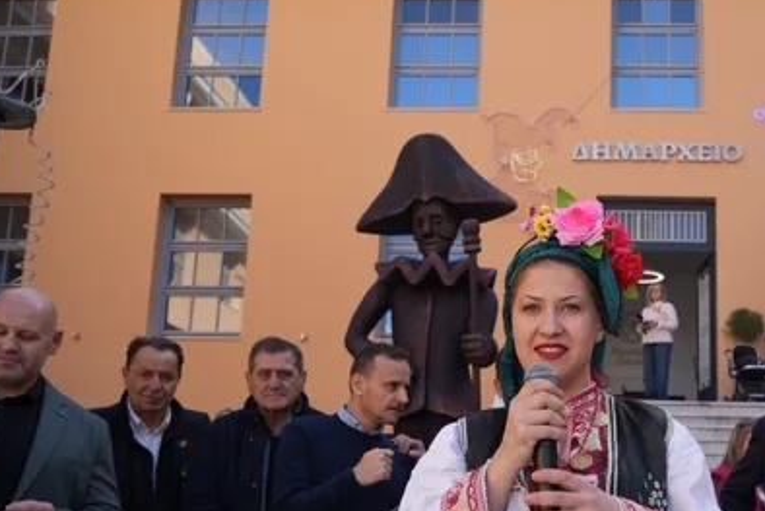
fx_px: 829
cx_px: 549
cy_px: 375
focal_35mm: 39
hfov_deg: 48.1
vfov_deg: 33.6
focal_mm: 24
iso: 125
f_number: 5
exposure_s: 1/250
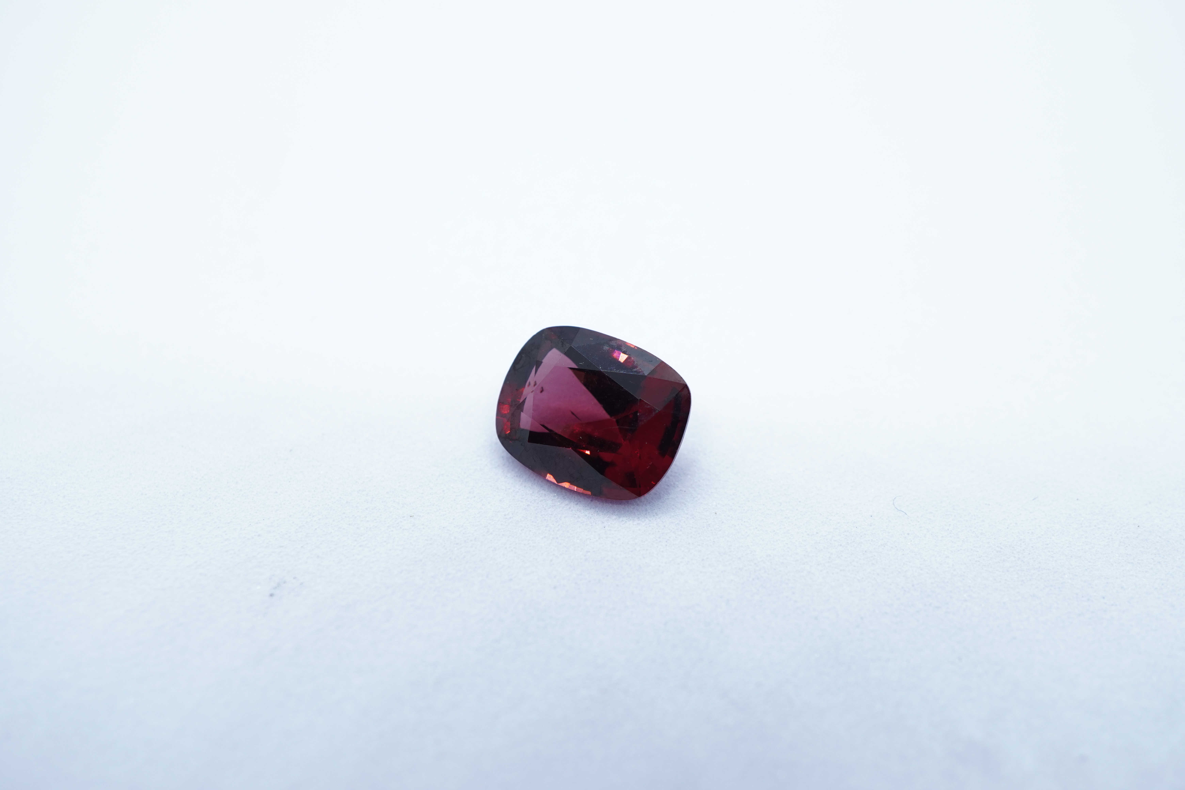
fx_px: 1481
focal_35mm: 45
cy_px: 395
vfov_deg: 29.9
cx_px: 592
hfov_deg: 43.6
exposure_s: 1/80
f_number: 6.3
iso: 640
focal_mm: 30
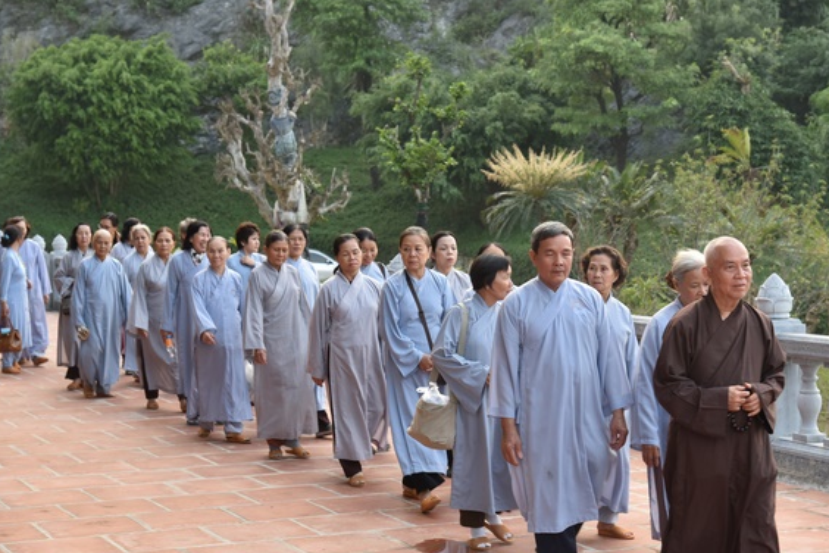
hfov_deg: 27.0
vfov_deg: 18.2
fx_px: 1727
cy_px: 260
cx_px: 464
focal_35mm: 75
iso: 640
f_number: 5.6
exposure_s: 1/125
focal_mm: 65
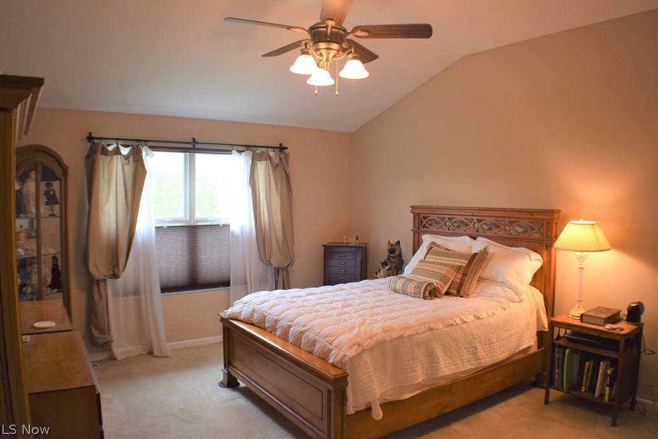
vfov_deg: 38.9
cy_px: 214
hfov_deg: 55.8
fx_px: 621
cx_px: 326
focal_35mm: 34
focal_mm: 22
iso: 640
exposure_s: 1/60
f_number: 4
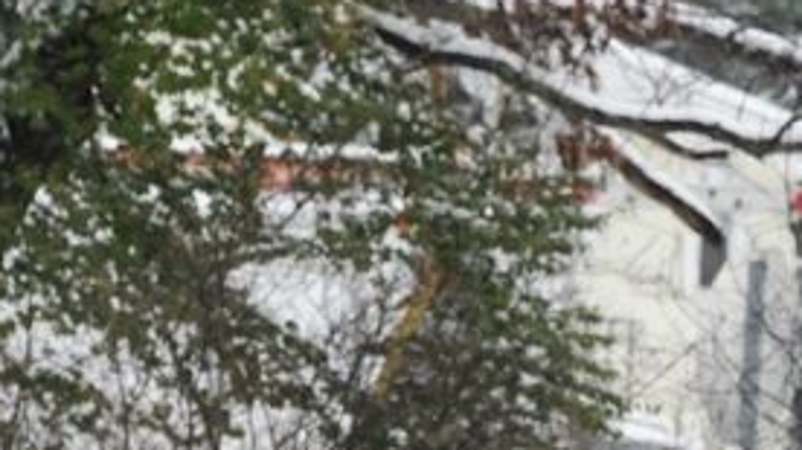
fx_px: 14880
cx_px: 1037
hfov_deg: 3.1
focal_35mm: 700
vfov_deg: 1.7
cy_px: 832
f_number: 7.1
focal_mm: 180
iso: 640
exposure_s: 1/400
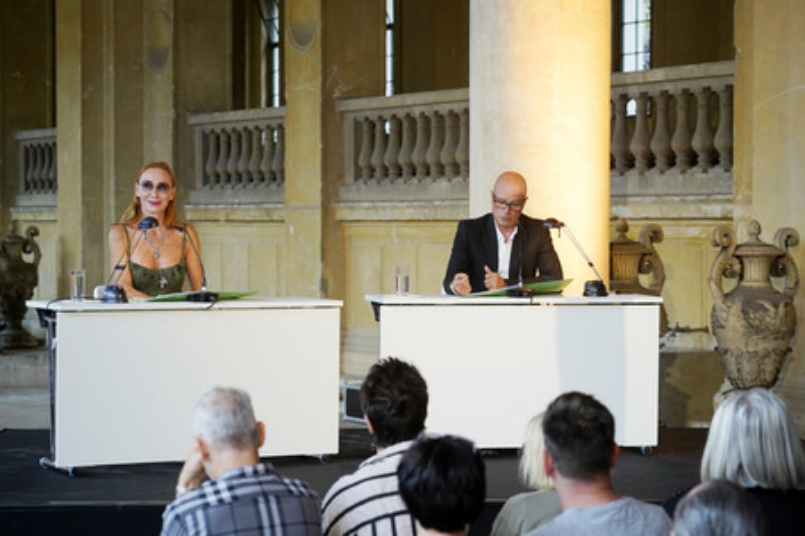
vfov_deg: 16.0
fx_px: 1899
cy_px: 268
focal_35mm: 85
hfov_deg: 23.9
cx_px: 402
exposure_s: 1/400
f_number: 4.5
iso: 1600
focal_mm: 85
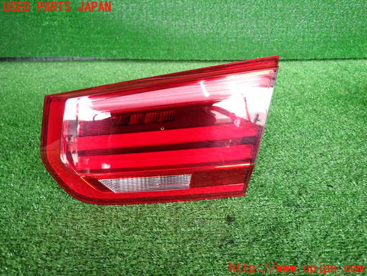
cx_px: 184
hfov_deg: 69.4
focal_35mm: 25
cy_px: 138
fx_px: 265
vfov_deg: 54.9
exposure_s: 1/50
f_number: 2
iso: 200
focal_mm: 4.5
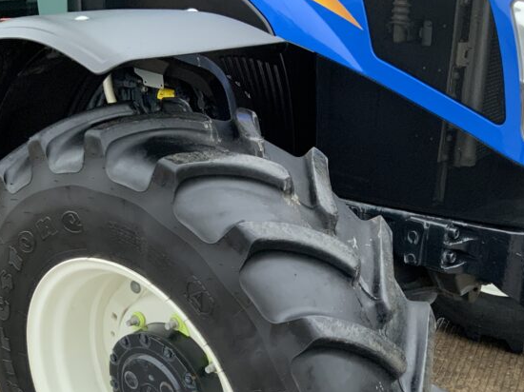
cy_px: 327
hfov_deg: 35.5
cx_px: 300
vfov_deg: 26.4
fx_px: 817
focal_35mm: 54
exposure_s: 1/65
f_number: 1.8
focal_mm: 3
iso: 64
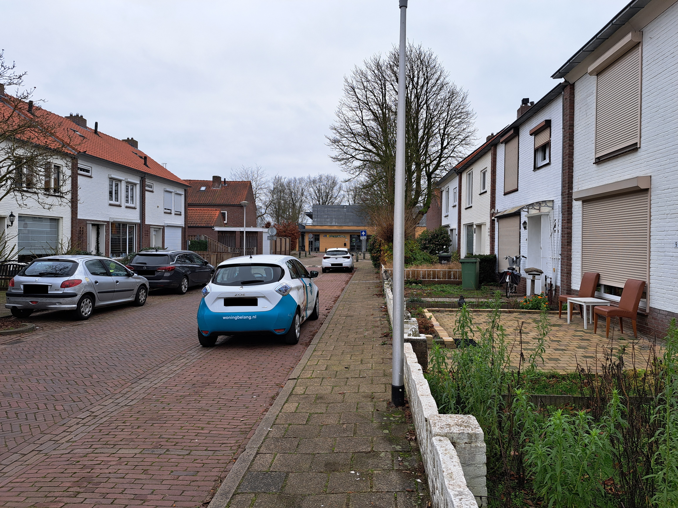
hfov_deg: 71.6
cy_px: 254
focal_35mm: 24
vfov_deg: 56.8
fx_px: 470
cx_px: 339
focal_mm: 5.23
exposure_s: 1/196
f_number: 1.8
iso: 50
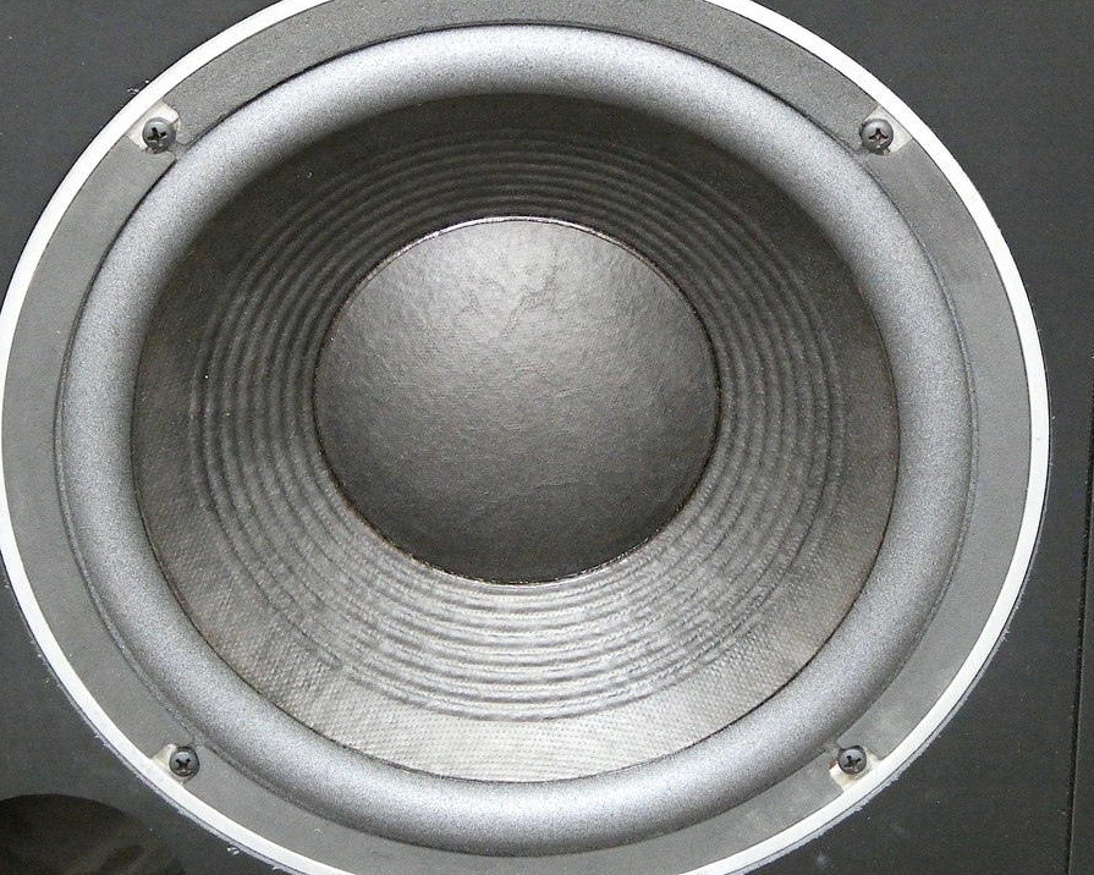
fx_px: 3594
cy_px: 436
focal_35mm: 111
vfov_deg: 13.9
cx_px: 510
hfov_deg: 17.3
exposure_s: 1/10
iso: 1600
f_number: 5.1
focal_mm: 19
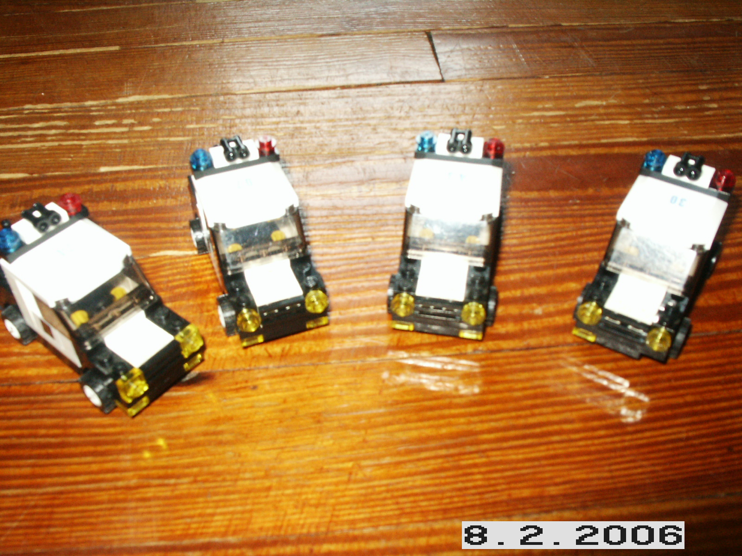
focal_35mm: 35
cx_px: 371
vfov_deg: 40.7
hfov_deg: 52.6
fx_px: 750
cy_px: 278
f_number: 6.7
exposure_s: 1/45
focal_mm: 7.18
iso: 200
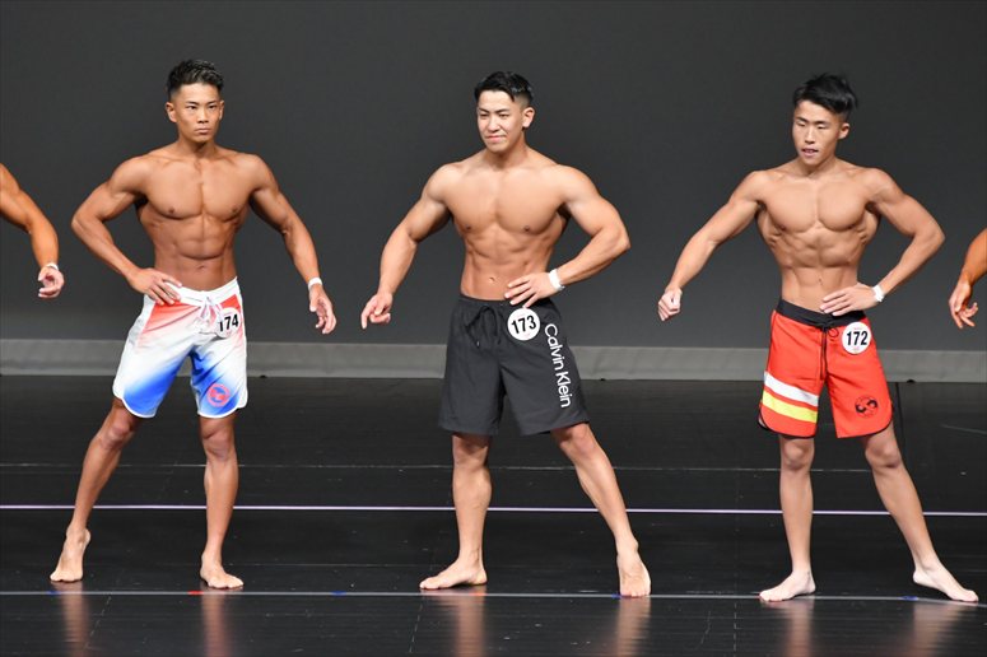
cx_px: 494
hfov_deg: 6.0
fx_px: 9454
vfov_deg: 4.0
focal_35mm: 345
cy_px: 328
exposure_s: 1/400
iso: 4000
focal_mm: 230
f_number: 5.6
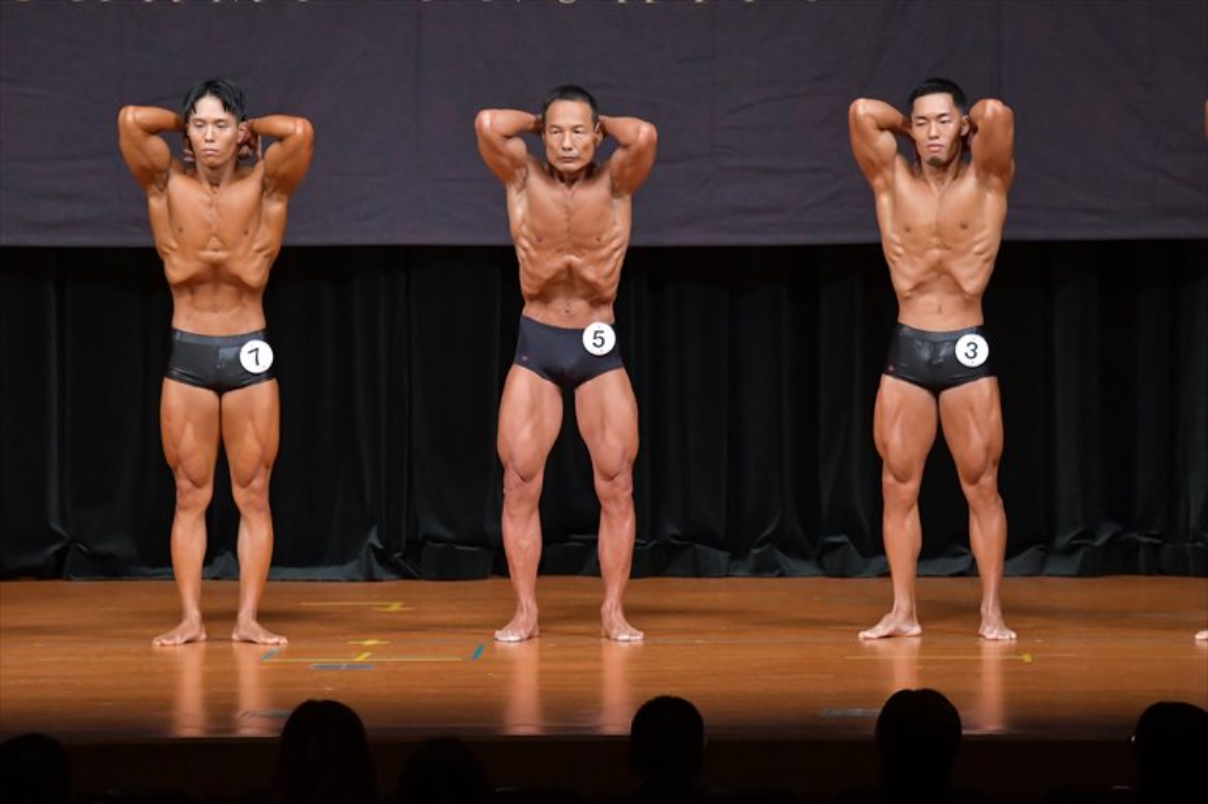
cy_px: 402
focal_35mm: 240
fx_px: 8050
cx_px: 604
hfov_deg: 8.6
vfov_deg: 5.7
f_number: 5.6
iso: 5000
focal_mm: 160
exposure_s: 1/400
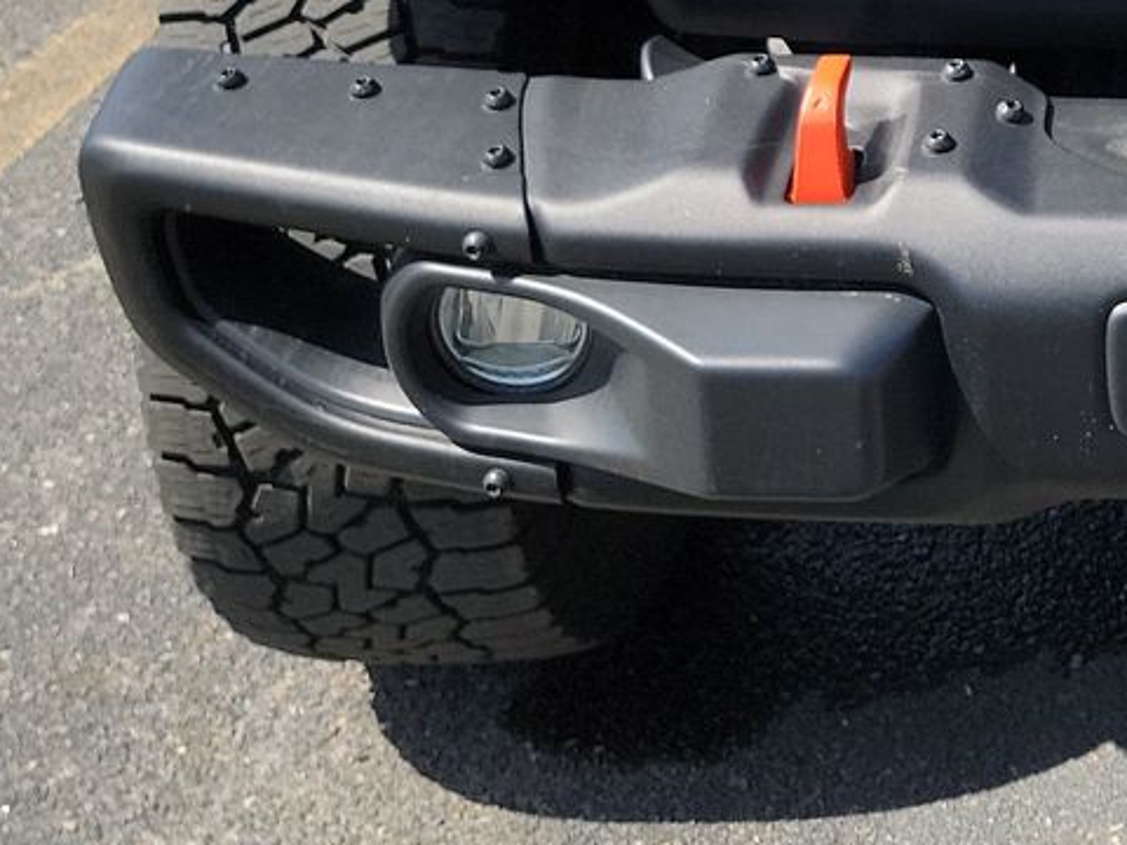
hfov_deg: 21.9
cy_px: -359
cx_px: 1474
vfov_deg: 17.0
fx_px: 2605
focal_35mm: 80
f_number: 1.8
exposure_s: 1/545
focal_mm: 6.7
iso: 50
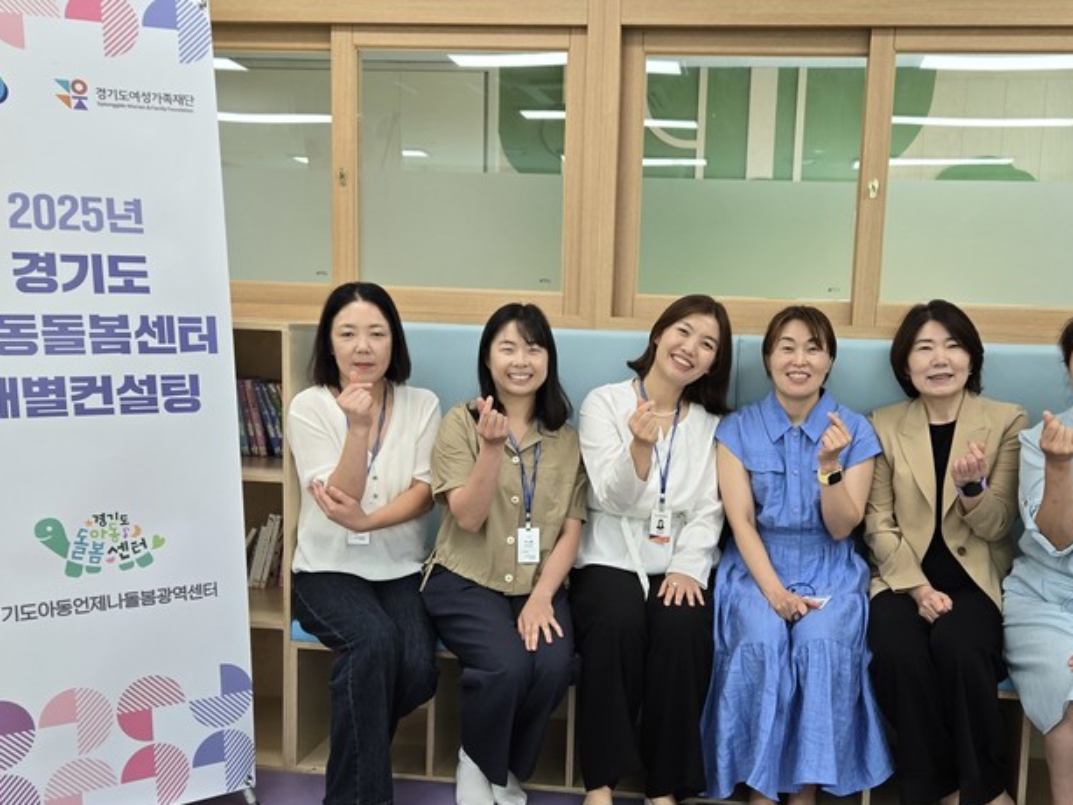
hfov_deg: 51.1
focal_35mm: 36
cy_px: 462
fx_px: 1116
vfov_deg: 39.6
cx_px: 634
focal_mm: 5.4
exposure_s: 1/120
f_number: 1.8
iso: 100
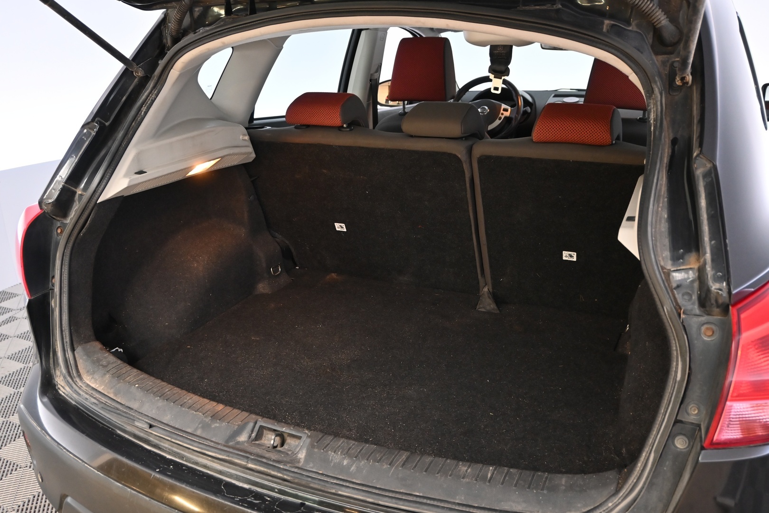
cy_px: 256
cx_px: 384
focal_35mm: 31
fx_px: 657
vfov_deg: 42.6
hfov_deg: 60.7
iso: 1000
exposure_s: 1/25
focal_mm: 20.5
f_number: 3.8
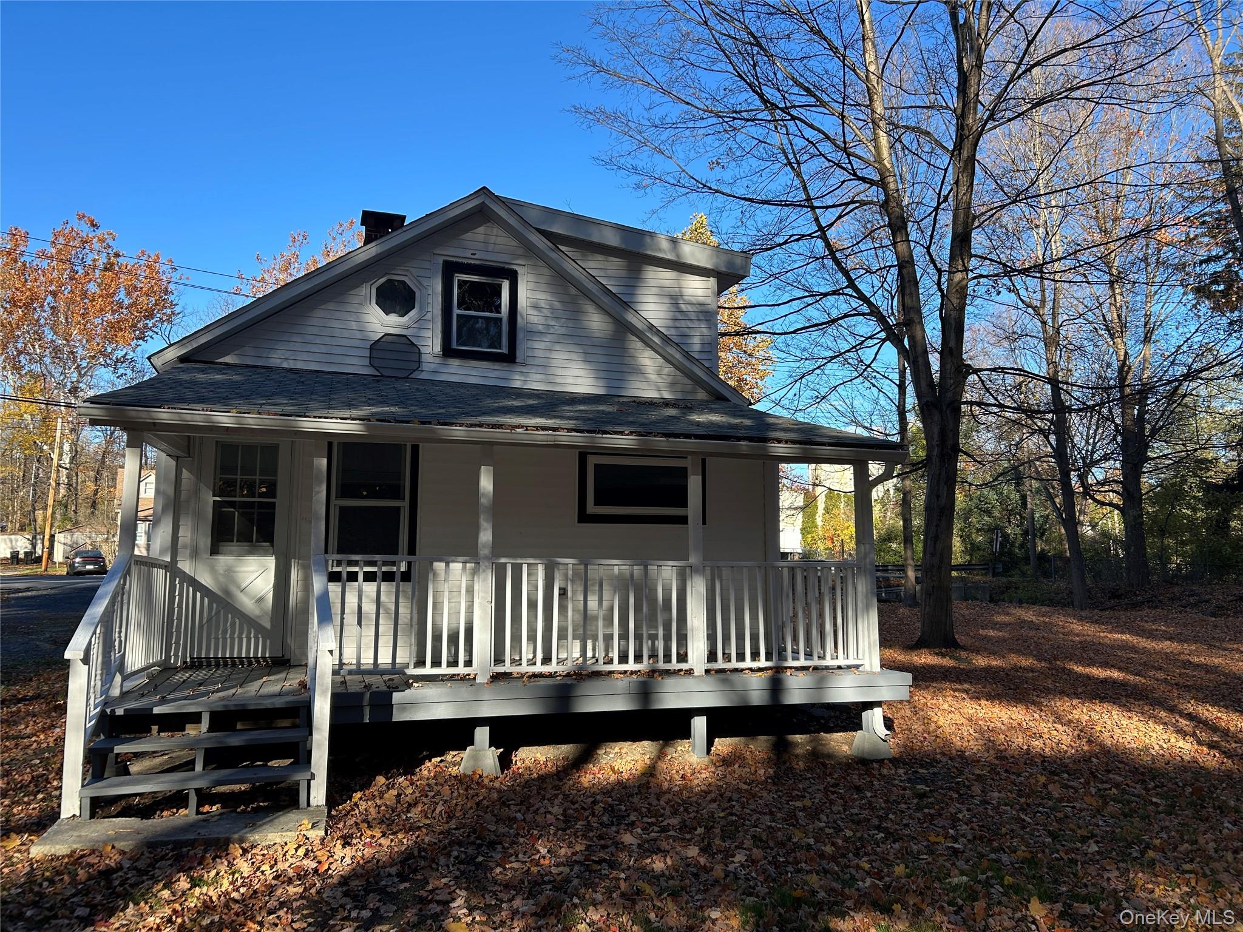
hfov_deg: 67.3
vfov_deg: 53.1
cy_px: 466
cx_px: 622
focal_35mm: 26
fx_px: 934
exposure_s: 1/1488
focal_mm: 5.7
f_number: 1.5
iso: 50
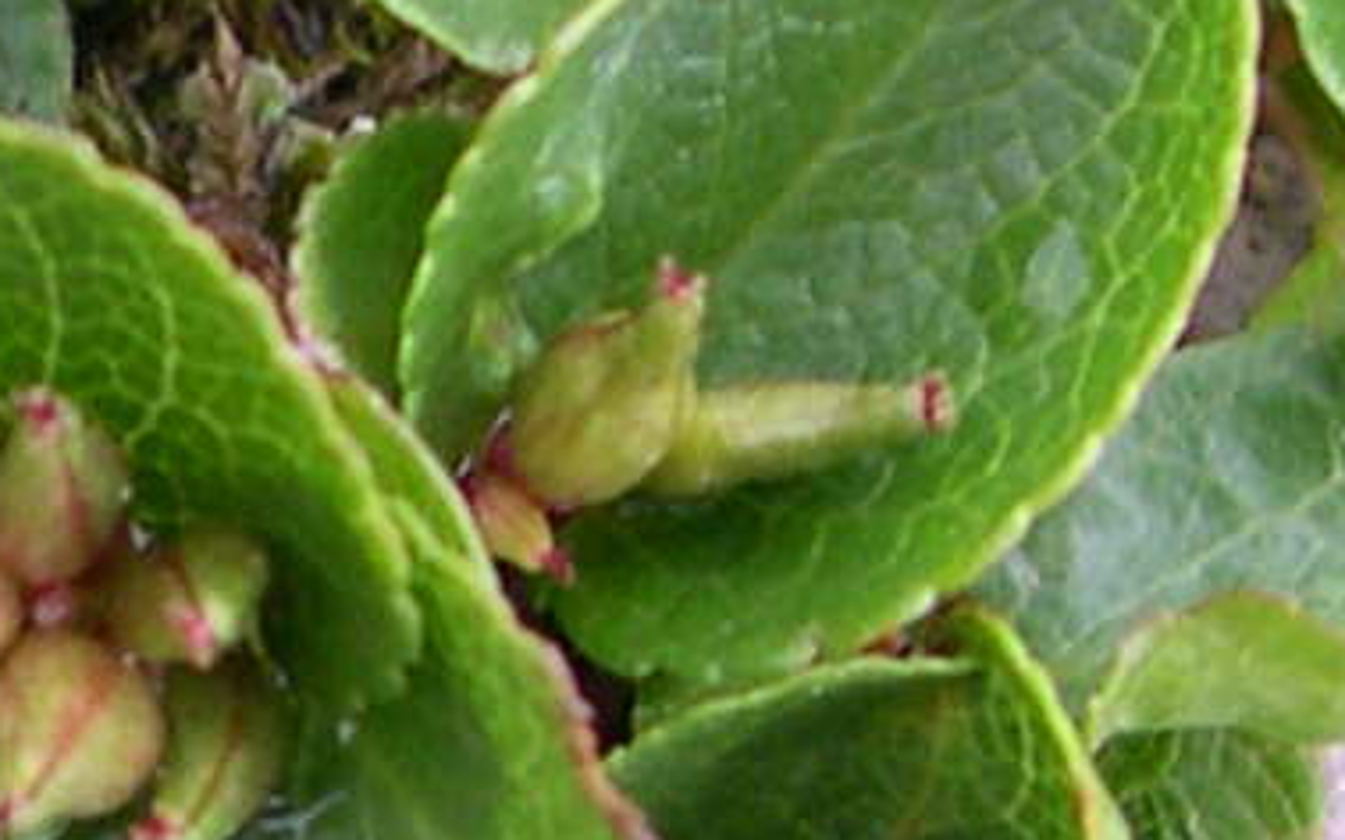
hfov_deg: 8.5
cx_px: -612
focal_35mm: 242
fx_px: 8868
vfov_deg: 5.4
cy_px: 577
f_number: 2.8
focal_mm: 8
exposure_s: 1/73
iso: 100
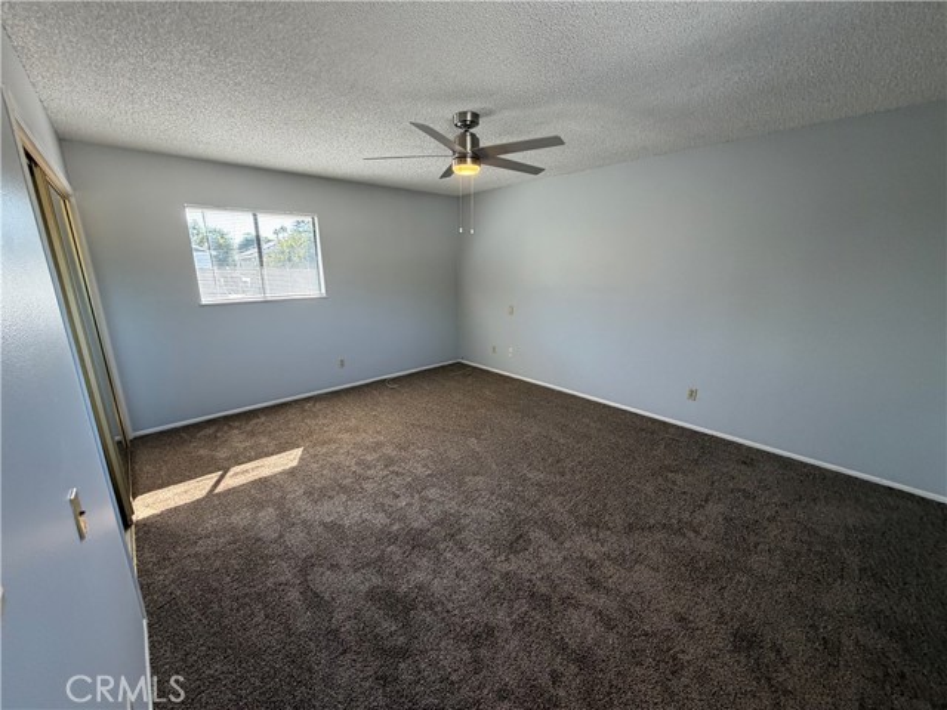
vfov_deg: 85.7
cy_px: 355
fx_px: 383
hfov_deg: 102.1
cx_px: 474
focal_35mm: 14
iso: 160
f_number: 2.2
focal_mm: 2.22
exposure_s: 1/120
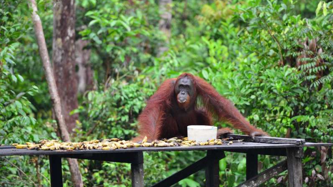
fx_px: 1863
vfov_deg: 5.8
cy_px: 88
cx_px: 167
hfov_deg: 10.2
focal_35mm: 211
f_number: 2.8
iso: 220
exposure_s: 1/200
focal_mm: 200
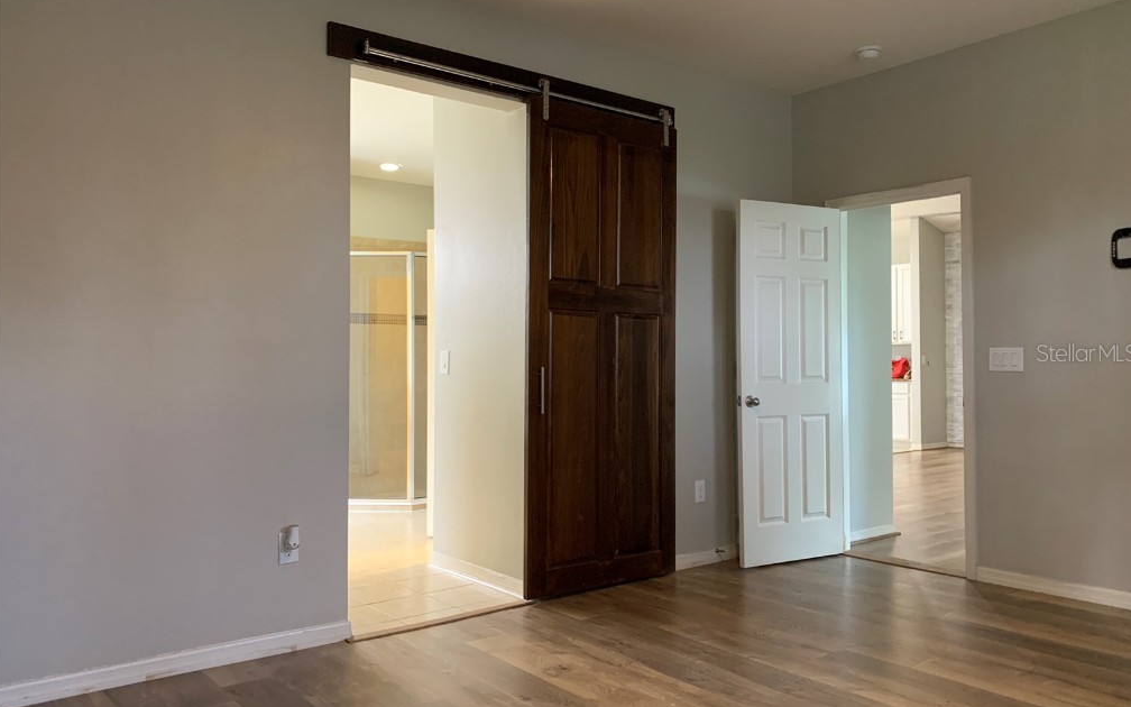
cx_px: 568
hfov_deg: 66.5
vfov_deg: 44.5
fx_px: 863
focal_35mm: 28
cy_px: 352
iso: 400
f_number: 1.8
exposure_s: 1/40
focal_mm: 4.25
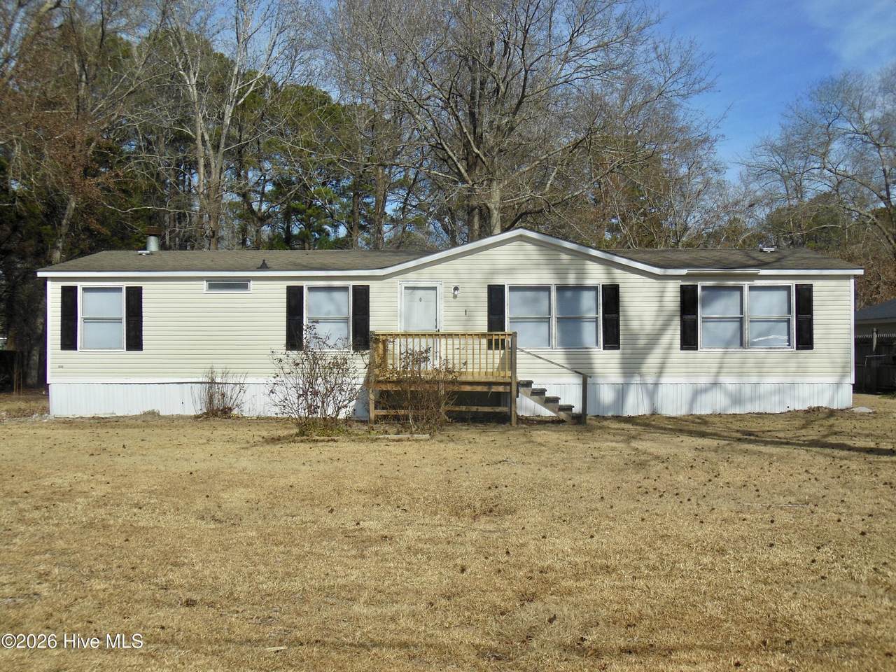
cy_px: 336
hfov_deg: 43.9
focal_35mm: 43
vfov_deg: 33.6
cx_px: 448
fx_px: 1113
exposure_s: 1/640
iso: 125
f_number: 7.5
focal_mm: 7.7
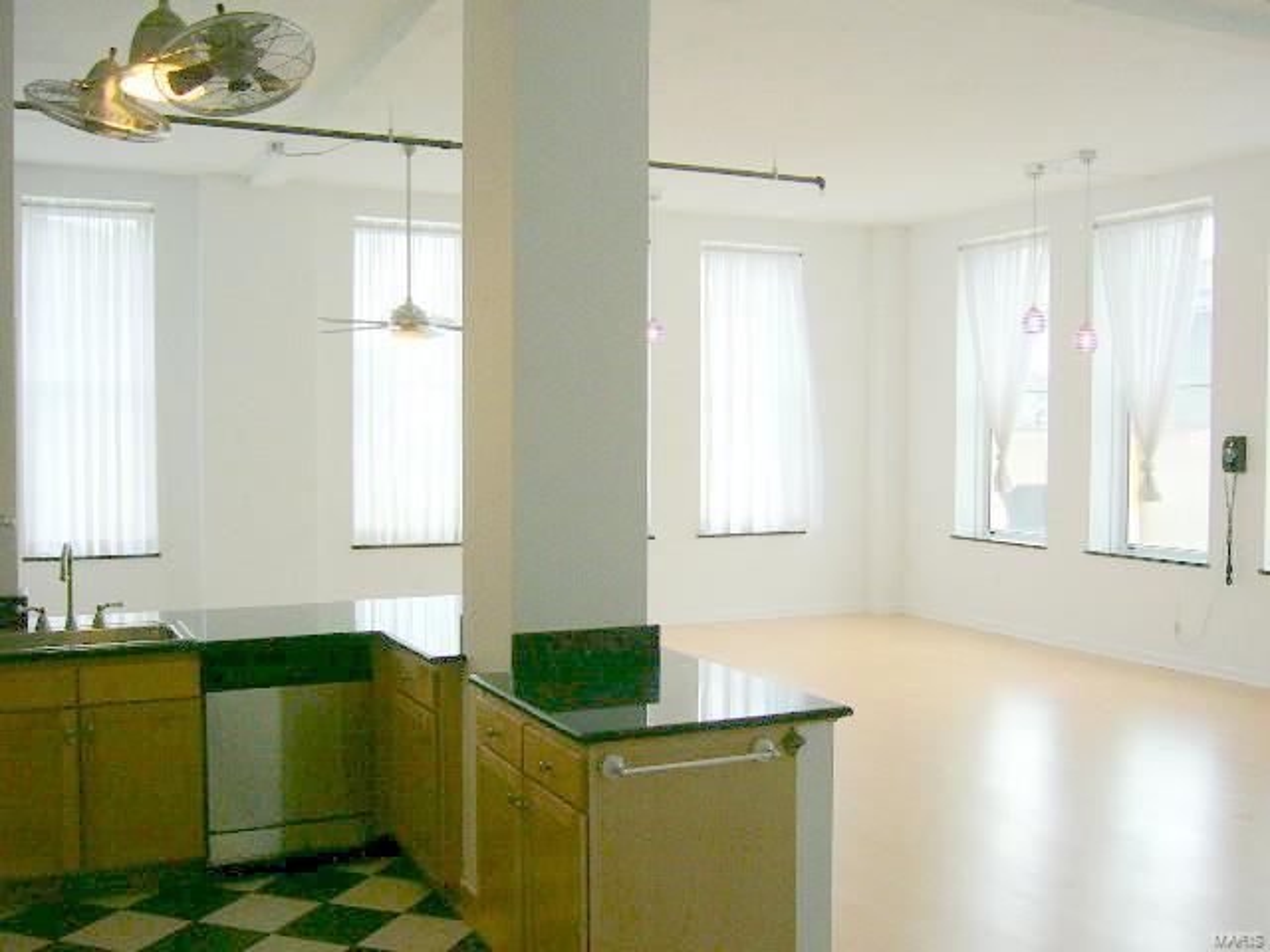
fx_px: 1284
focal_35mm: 35
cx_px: 635
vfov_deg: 40.7
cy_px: 476
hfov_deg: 52.6
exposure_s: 1/125
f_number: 2.8
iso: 100
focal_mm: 5.8
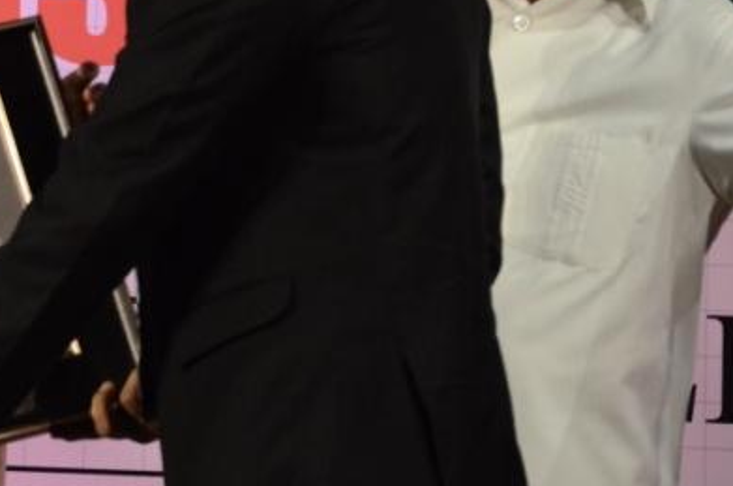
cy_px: 101
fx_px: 6380
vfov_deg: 4.4
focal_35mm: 314
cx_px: -148
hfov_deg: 6.5
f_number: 5.3
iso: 2500
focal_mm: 80
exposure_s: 1/125
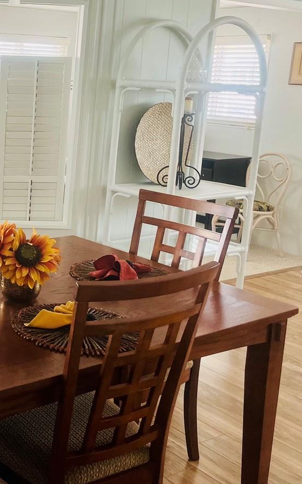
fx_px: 659
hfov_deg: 24.0
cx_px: -36
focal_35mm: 50
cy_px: 199
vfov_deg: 40.2
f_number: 1.6
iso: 125
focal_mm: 5.1
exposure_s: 1/106
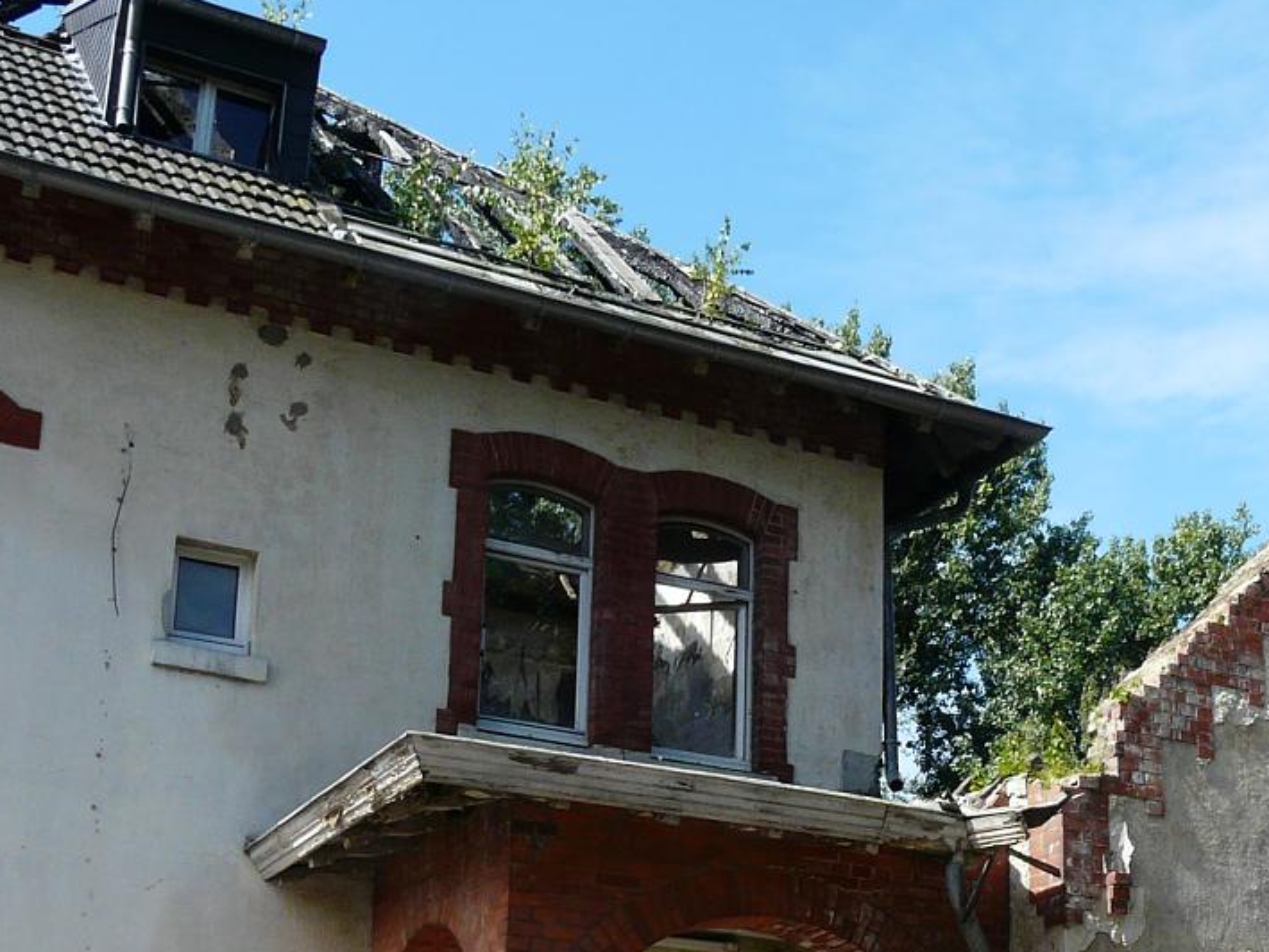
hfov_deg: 32.8
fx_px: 2127
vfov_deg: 24.4
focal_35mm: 58
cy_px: 877
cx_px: 907
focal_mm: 4.6
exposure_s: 1/250
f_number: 5.6
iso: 100
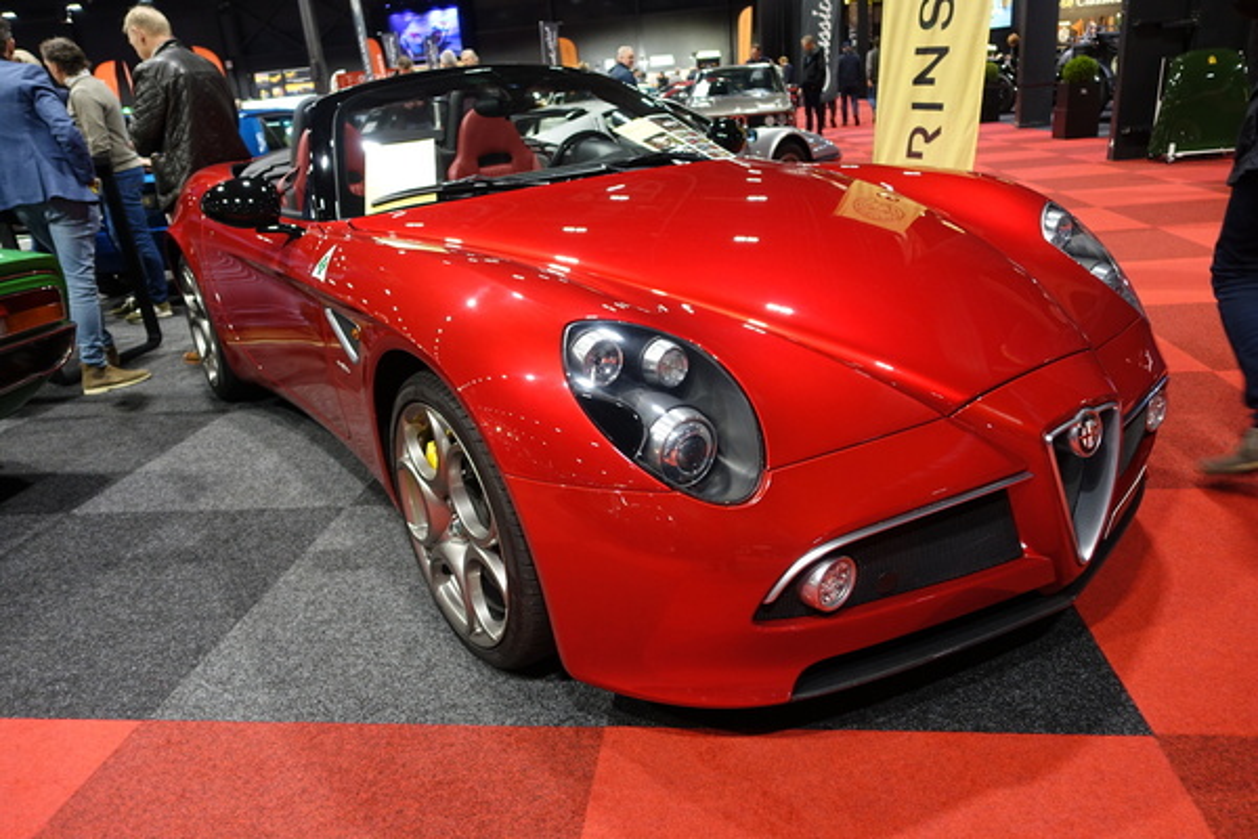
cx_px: 629
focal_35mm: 24
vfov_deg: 53.1
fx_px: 839
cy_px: 420
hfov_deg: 73.7
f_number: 1.8
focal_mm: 8.82
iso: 320
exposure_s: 1/30
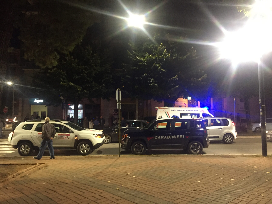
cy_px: 102
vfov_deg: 48.2
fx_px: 228
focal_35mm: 29
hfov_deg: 61.7
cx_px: 136
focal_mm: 4.15
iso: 250
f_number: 2.2
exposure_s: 1/25
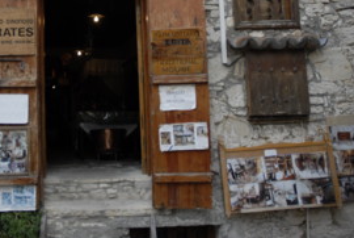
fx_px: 394
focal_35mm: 40
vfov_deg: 33.1
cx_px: 94
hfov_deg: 46.9
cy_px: 70
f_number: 3.5
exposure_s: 1/125
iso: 125
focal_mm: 18
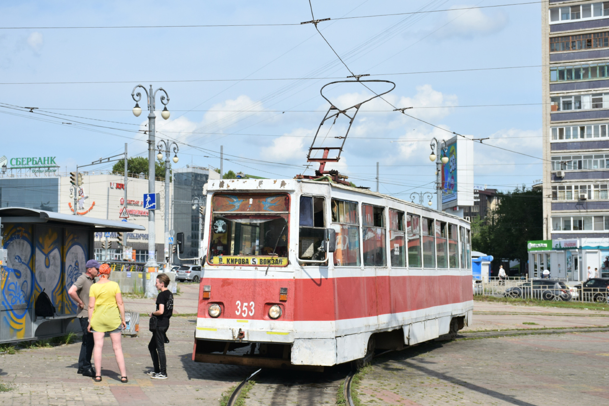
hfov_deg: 35.0
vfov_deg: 23.8
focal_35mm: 57
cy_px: 203
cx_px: 304
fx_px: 964
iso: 400
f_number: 7.1
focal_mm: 38
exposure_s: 1/1600
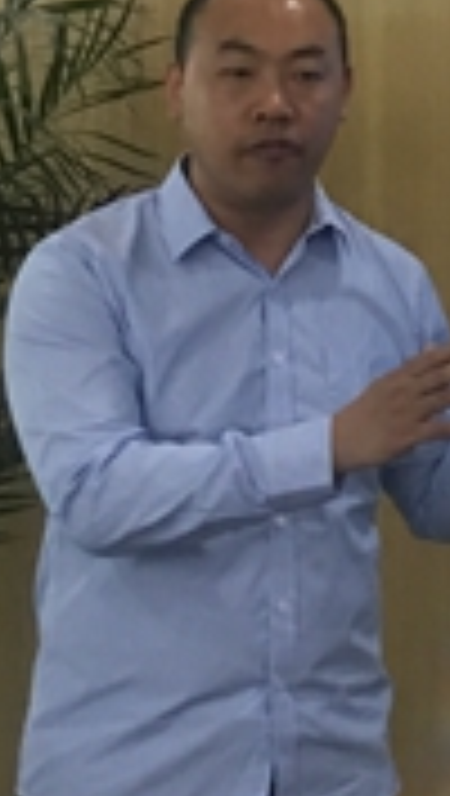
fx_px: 2516
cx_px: 927
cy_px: -65
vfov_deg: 17.4
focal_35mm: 119
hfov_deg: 9.5
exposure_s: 1/17
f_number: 2.2
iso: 80
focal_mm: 4.15
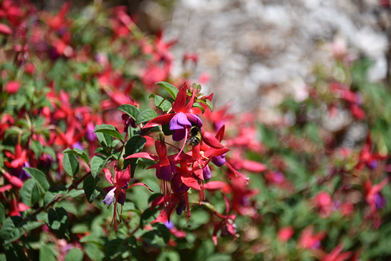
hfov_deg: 6.9
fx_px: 3259
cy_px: 130
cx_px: 196
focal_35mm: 300
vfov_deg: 4.6
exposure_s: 1/640
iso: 160
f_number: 5.6
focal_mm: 300
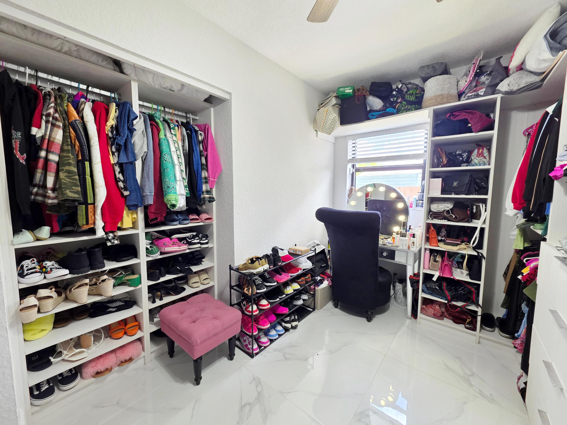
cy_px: 212
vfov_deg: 89.9
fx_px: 213
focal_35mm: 13
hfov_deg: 106.2
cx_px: 284
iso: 250
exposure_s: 1/60
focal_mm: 2.2
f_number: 1.9
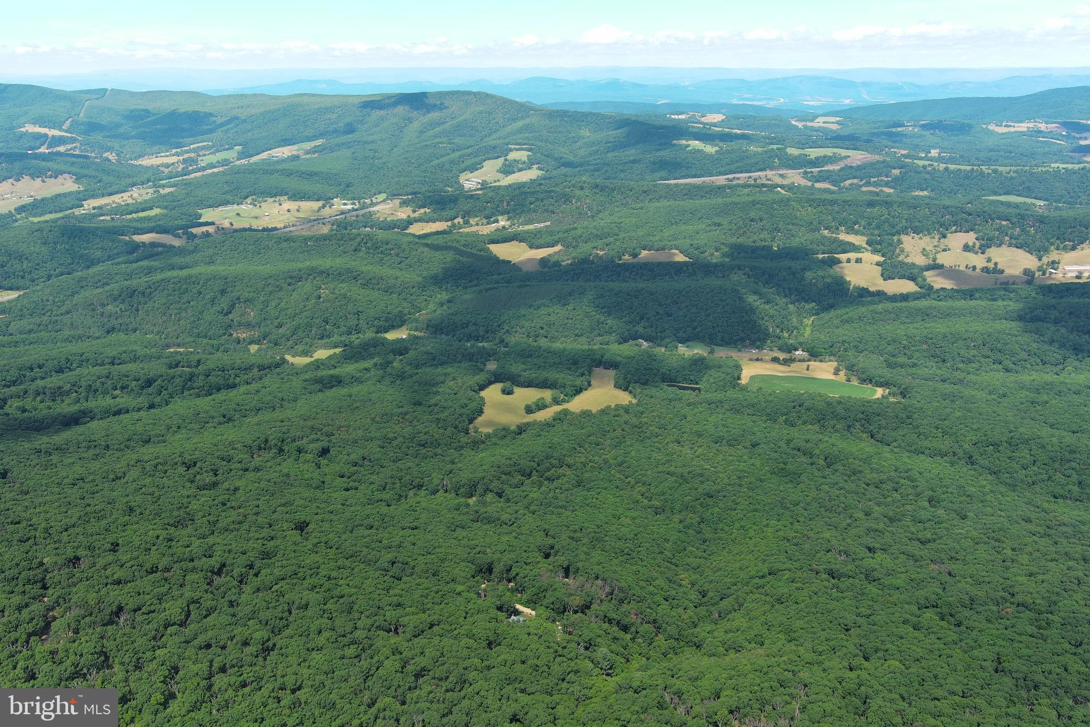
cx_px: 545
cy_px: 364
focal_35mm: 29
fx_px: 878
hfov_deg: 63.7
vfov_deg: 45.0
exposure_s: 1/678
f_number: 2.8
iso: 100
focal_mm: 10.57
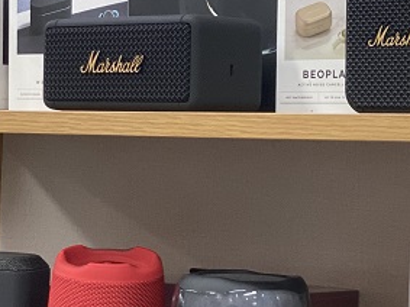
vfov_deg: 10.1
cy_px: 204
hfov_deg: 13.4
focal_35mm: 147
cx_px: 243
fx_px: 1740
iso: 160
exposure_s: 1/100
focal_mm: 6
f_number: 2
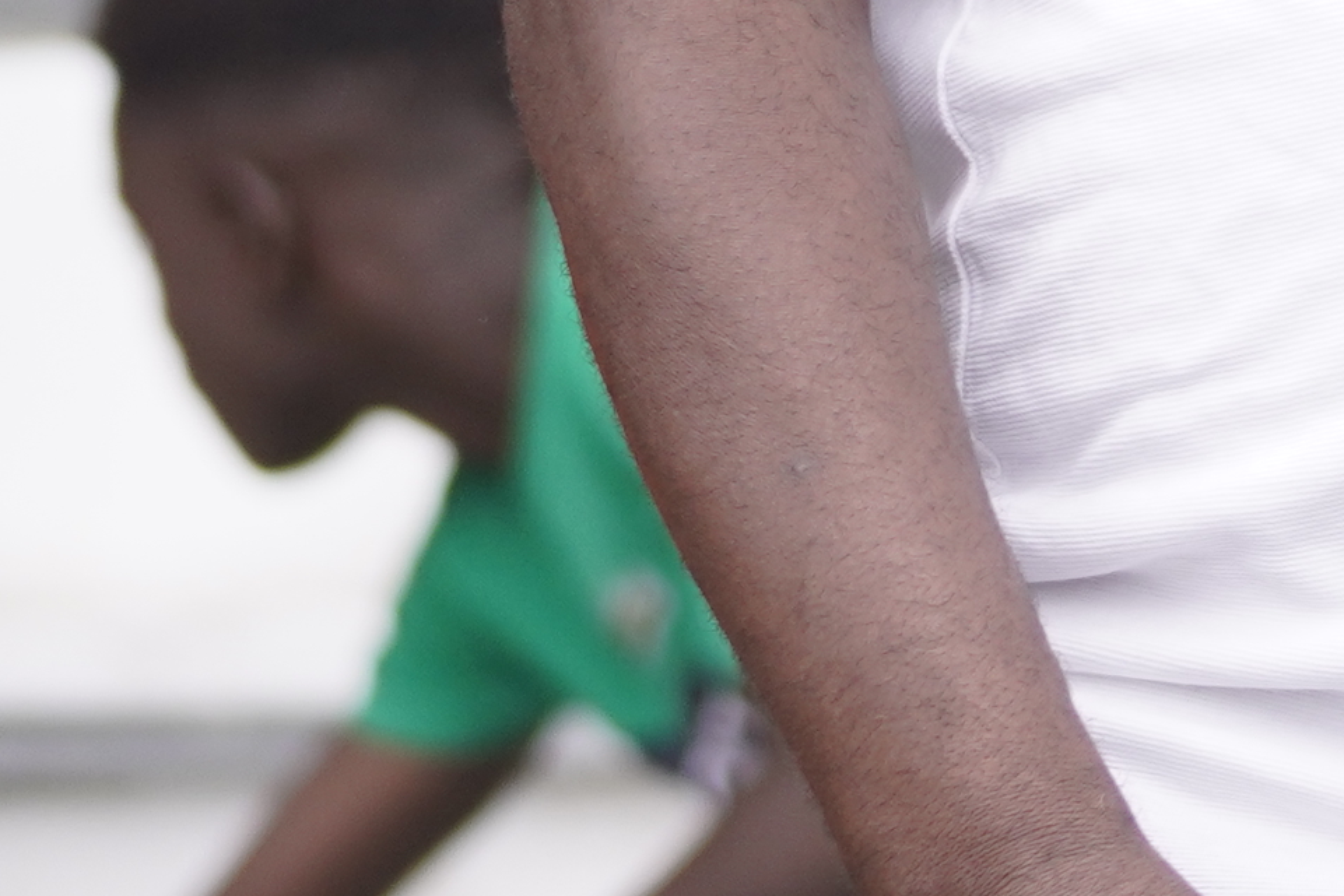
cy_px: -994
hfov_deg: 4.0
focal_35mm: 519
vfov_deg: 2.6
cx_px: 1733
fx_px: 19378
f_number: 2.8
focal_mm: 70
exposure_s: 1/2000
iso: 320
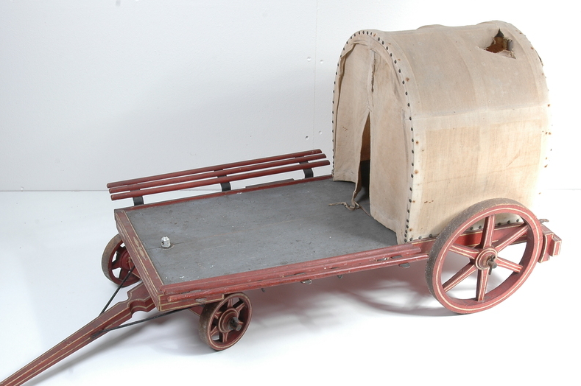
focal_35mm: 228
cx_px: 267
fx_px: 3675
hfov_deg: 9.0
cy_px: 217
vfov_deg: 6.0
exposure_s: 1/60
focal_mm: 120
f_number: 20
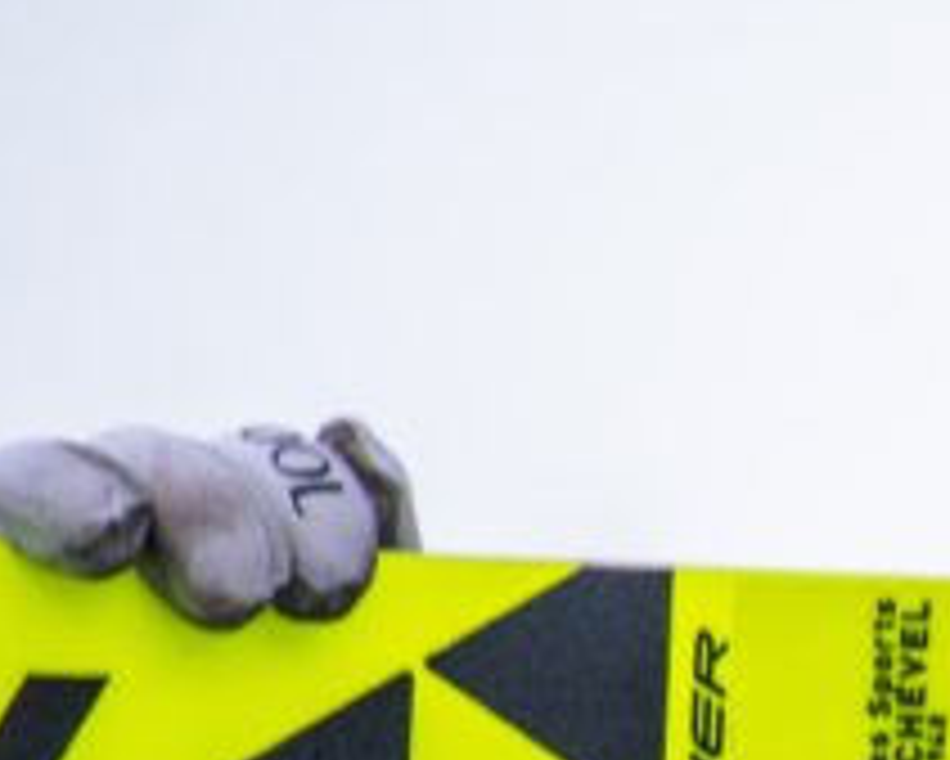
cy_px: 1057
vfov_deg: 0.9
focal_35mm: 1642
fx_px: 46188
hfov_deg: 1.2
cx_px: 2157
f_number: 5.6
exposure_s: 1/250
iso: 100
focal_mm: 210
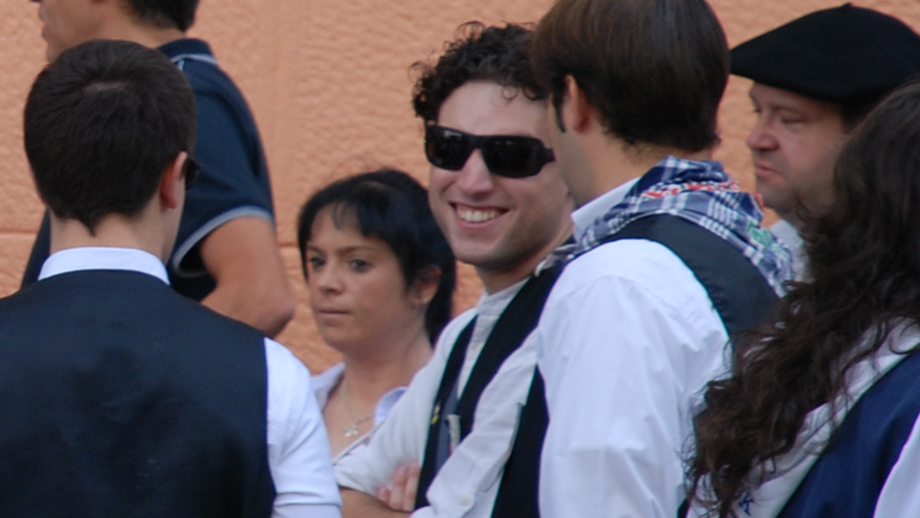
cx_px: -177
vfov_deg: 1.8
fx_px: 16290
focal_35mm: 668
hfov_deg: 3.2
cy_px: 176
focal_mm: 135
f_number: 5.6
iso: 200
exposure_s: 1/125
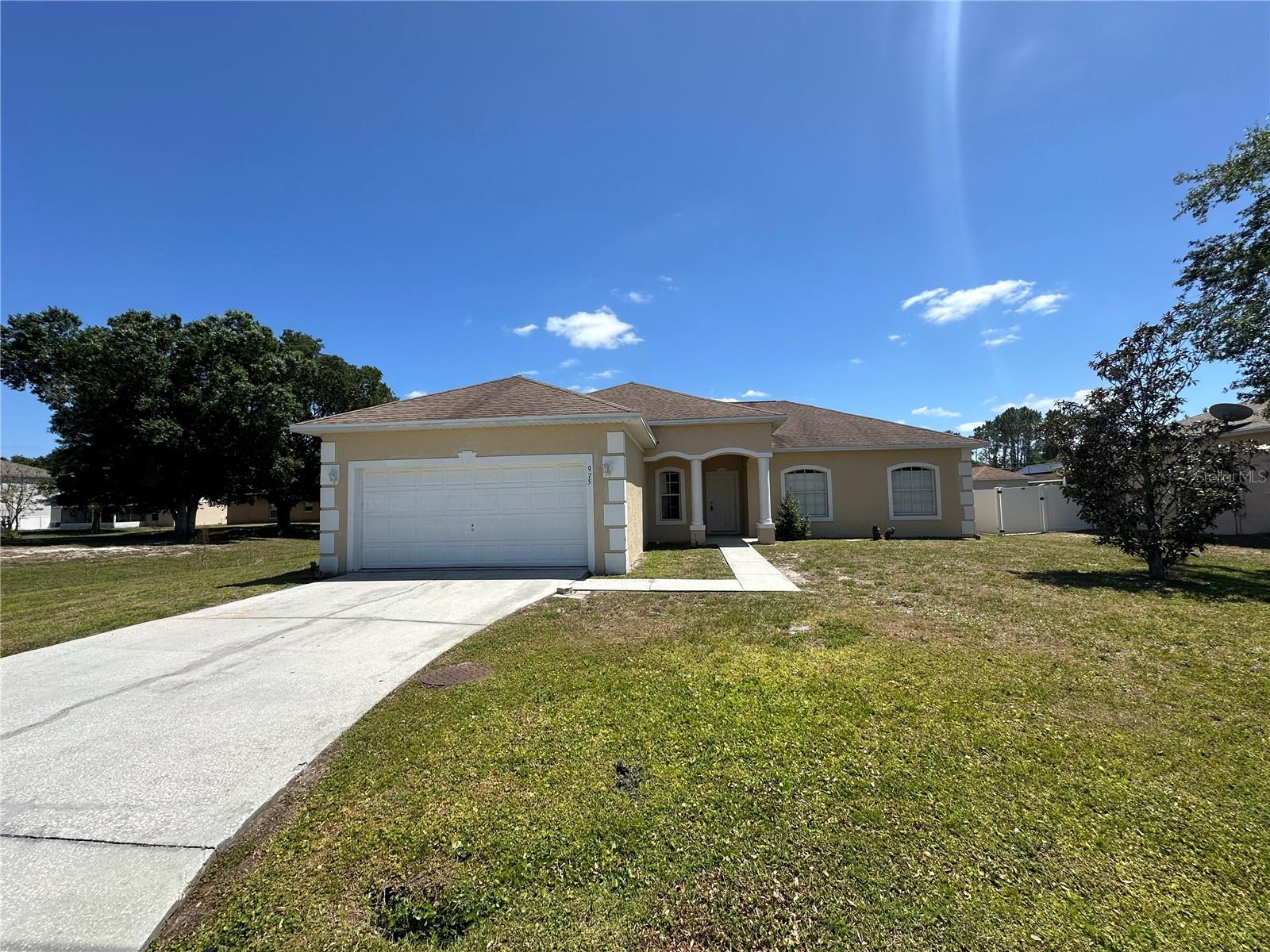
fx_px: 514
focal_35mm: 14
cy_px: 476
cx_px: 635
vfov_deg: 85.7
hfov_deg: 102.1
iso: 50
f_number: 2.2
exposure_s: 1/2398
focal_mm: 2.22
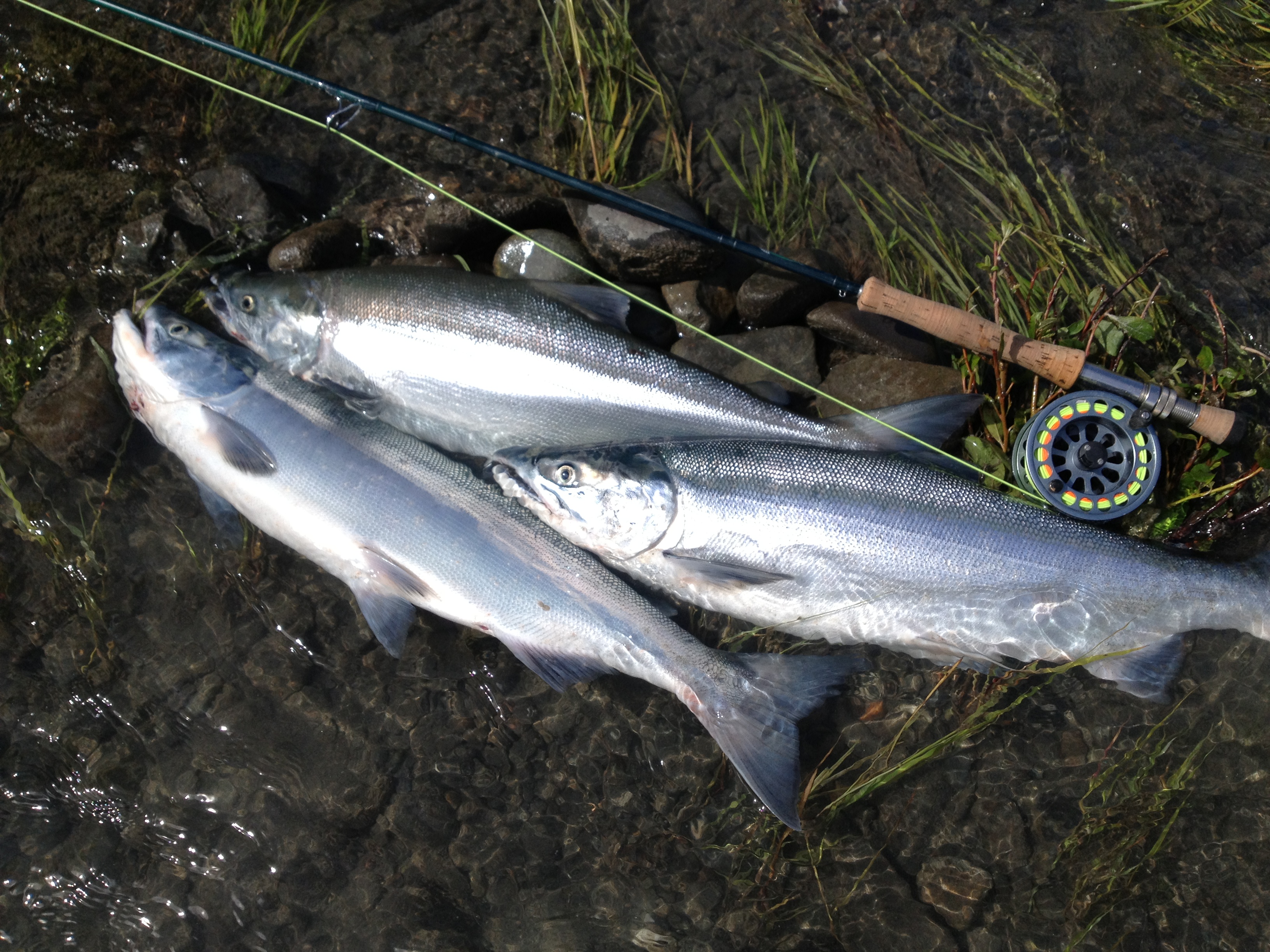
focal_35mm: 35
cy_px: 476
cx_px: 635
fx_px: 1284
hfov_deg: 52.6
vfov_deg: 40.7
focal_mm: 4.28
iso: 50
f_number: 2.4
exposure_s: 1/1577
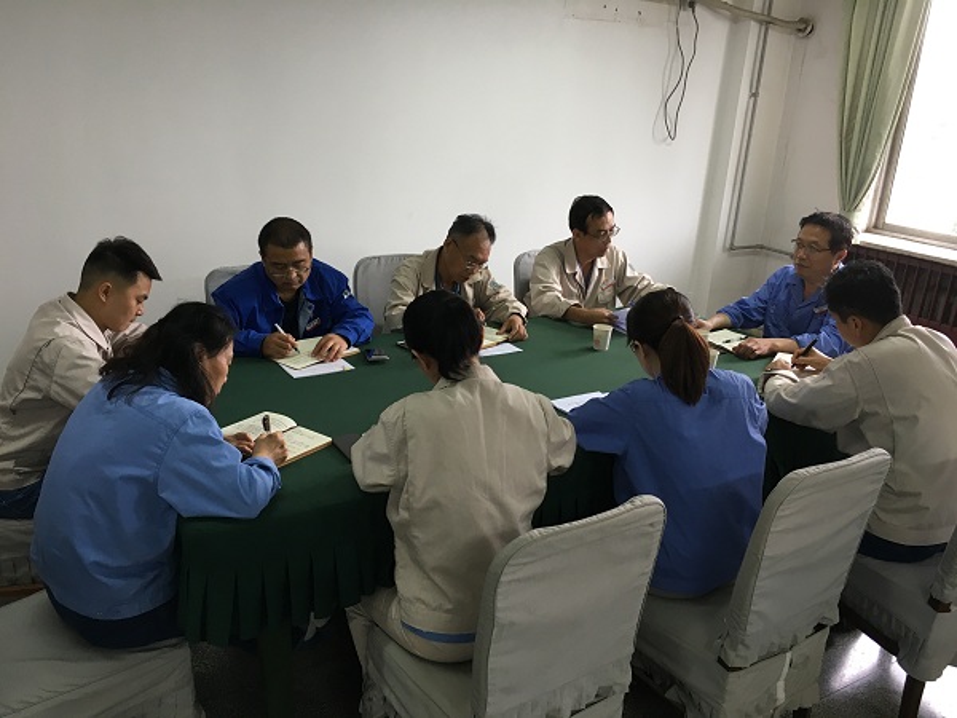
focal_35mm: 29
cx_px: 478
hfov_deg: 61.7
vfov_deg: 48.2
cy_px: 359
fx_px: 802
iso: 80
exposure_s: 1/33
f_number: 2.2
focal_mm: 4.15
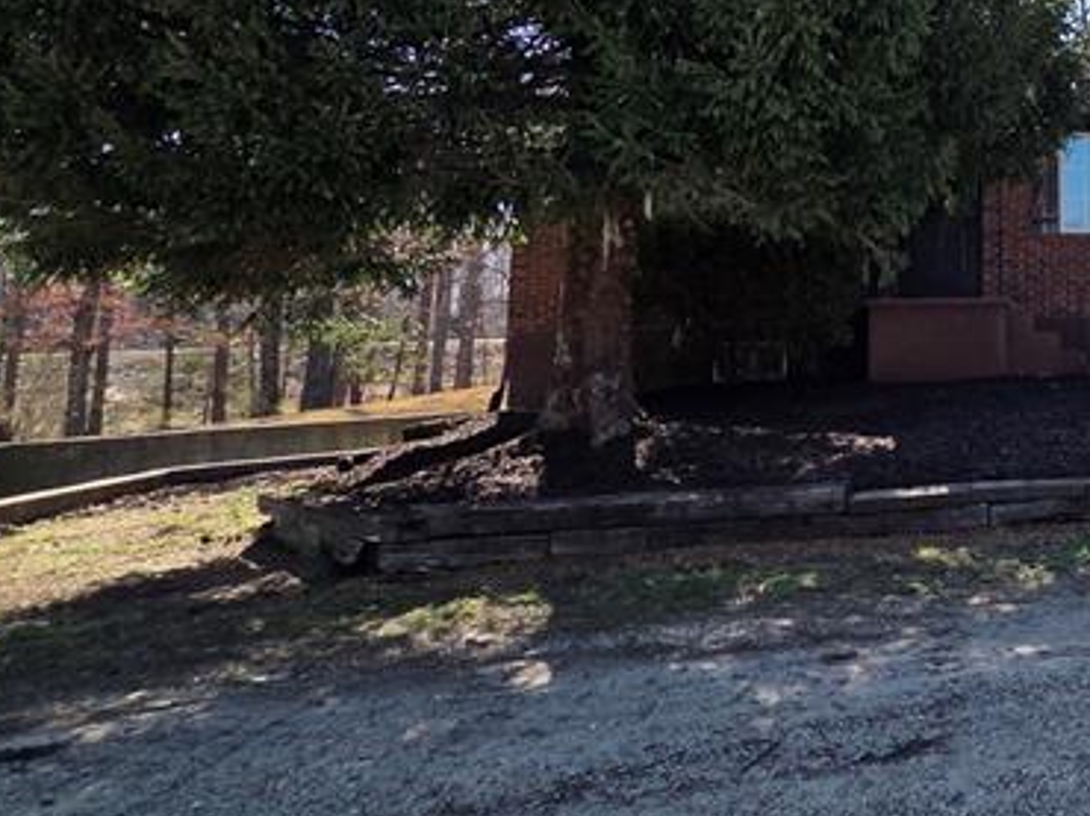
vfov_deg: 38.3
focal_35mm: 36
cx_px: 1231
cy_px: 177
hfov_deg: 40.3
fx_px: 1133
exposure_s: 1/1328
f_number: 2.2
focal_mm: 2.2
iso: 50
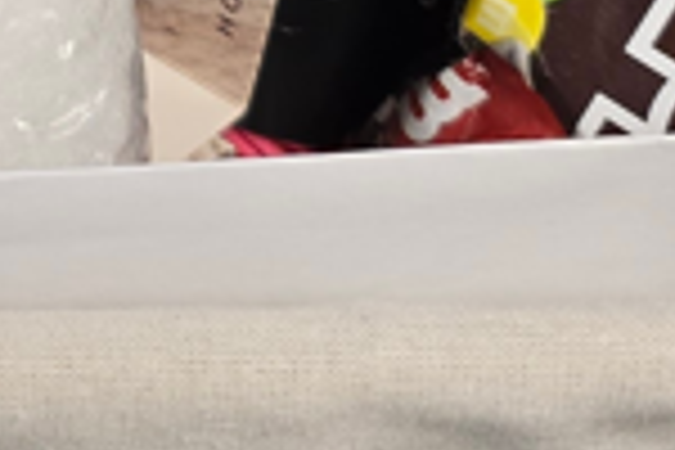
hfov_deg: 13.4
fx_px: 2700
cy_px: -556
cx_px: -338
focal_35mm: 144
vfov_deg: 8.8
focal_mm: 6.3
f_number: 1.7
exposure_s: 1/120
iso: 250
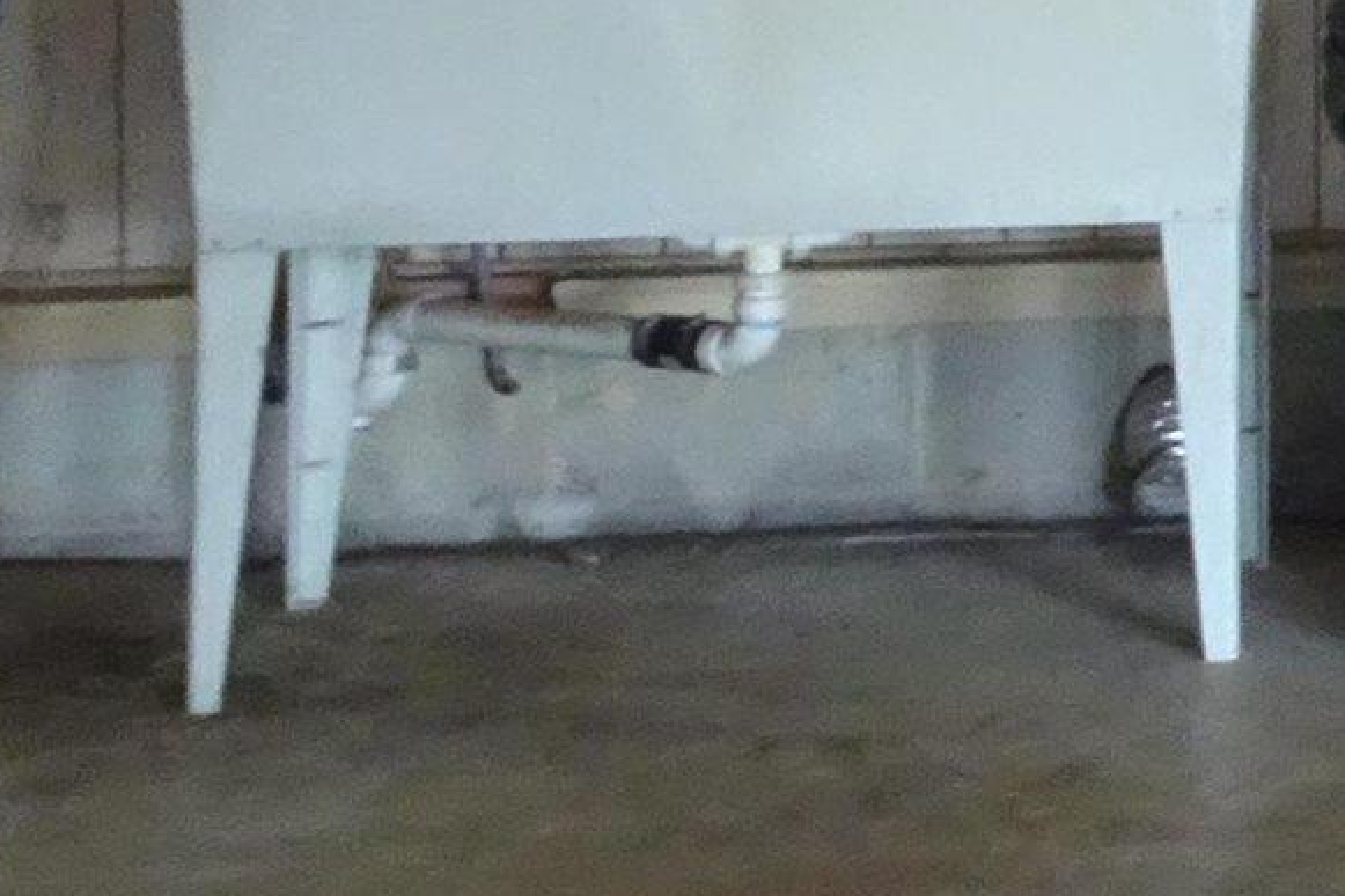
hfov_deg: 12.6
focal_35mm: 132
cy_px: -576
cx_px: 3093
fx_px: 4930
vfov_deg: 10.0
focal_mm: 4.1
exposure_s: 1/30
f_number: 3.5
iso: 800
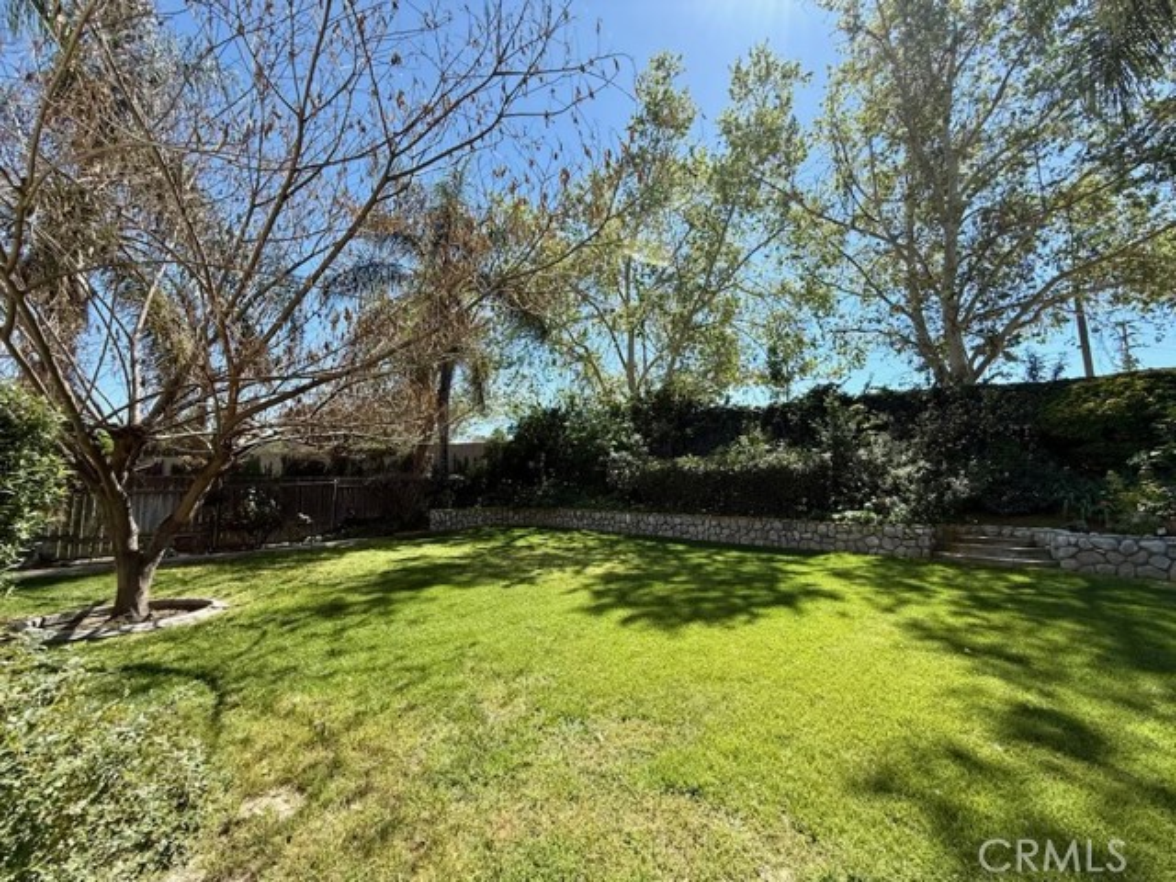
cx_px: 588
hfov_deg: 102.1
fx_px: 476
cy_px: 441
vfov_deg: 85.7
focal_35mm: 14
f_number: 2.2
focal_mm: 2.22
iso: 50
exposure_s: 1/876
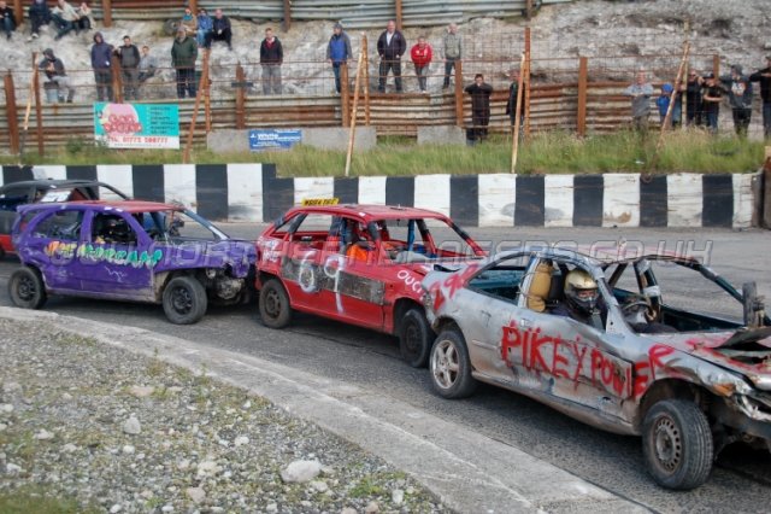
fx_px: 1092
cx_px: 386
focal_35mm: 51
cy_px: 257
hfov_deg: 38.9
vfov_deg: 26.5
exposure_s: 1/1000
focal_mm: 34
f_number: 4.5
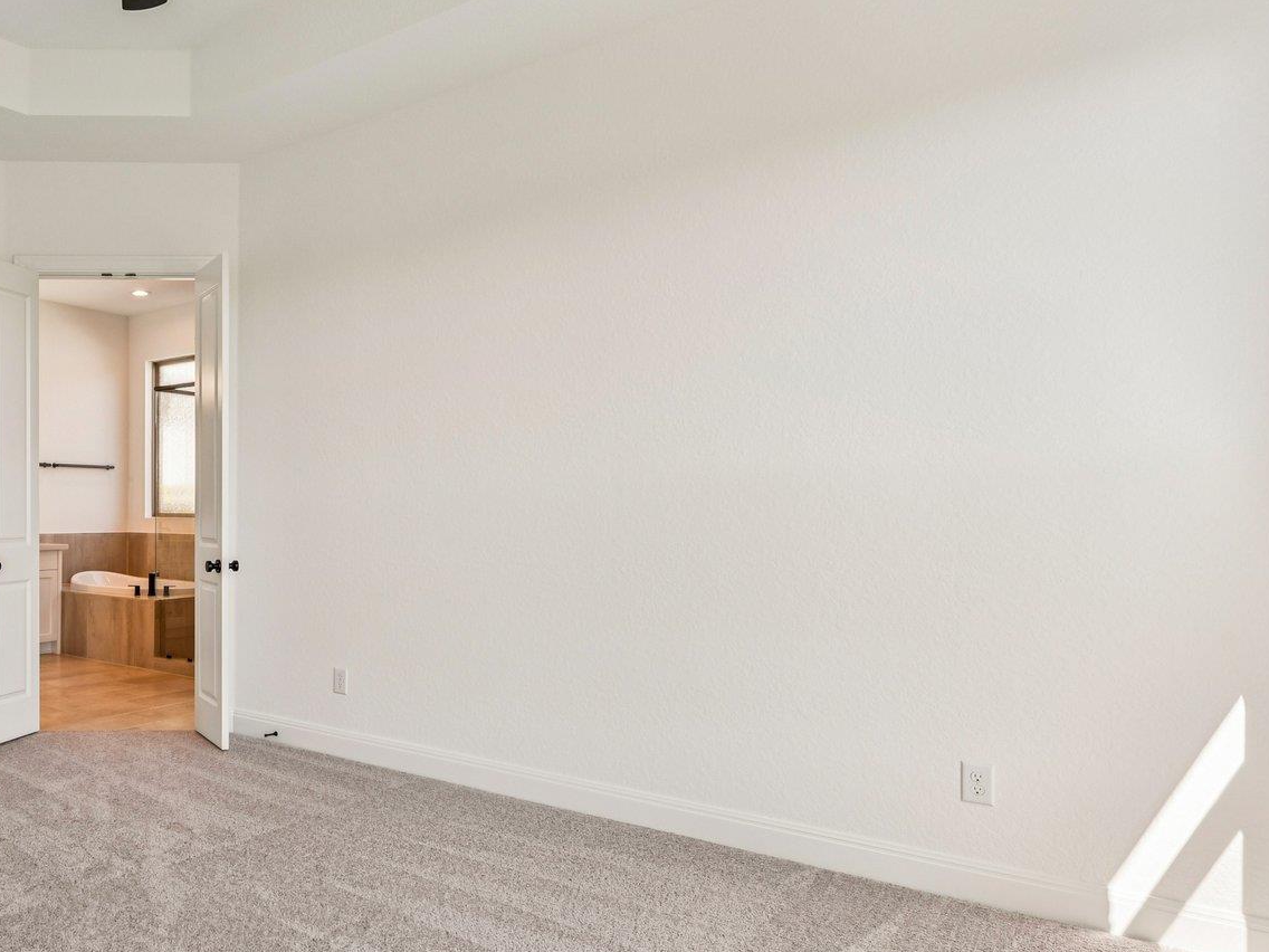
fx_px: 953
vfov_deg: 53.1
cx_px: 220
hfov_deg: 60.7
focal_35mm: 26
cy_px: 491
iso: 100
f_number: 8
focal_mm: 15
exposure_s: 1/25
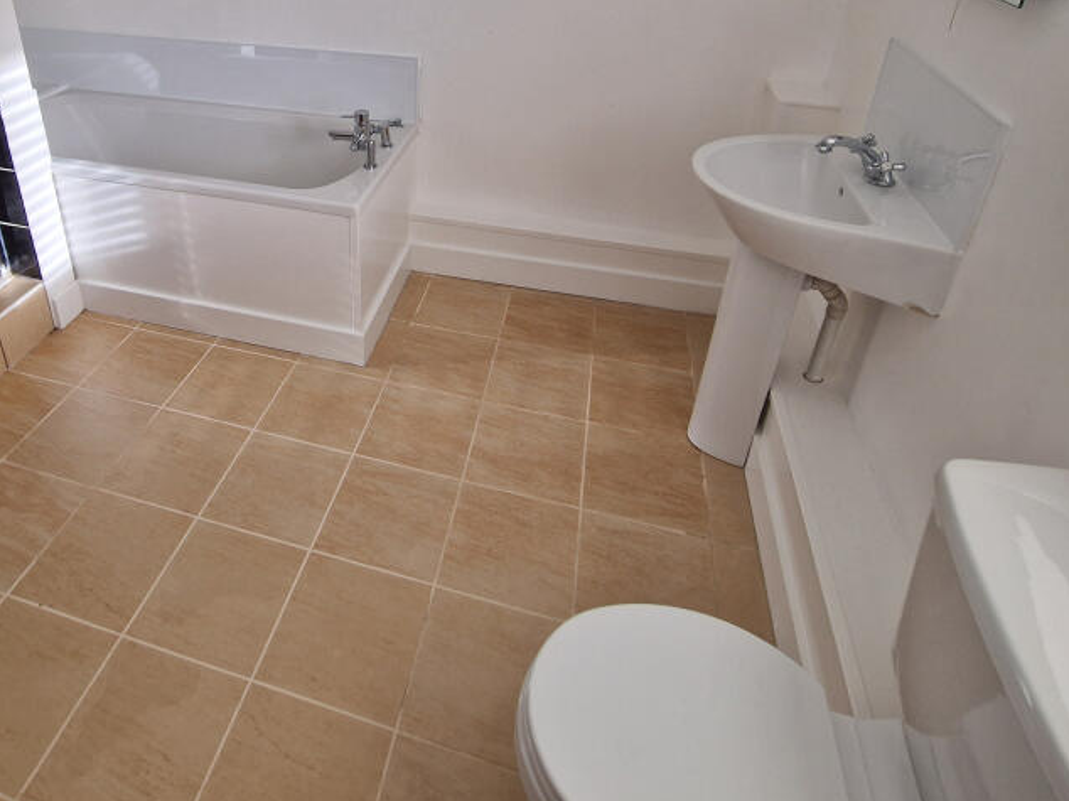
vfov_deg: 59.0
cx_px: 403
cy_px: 172
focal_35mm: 21
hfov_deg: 77.6
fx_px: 648
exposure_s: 1/50
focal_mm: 2.2
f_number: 2.2
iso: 64
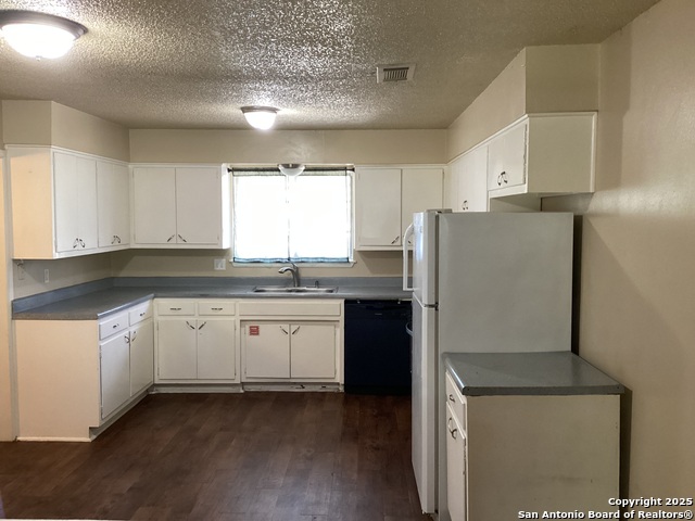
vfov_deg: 45.4
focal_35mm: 31
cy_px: 260
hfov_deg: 58.4
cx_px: 348
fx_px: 622
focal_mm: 3.3
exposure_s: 1/40
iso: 320
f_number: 2.4
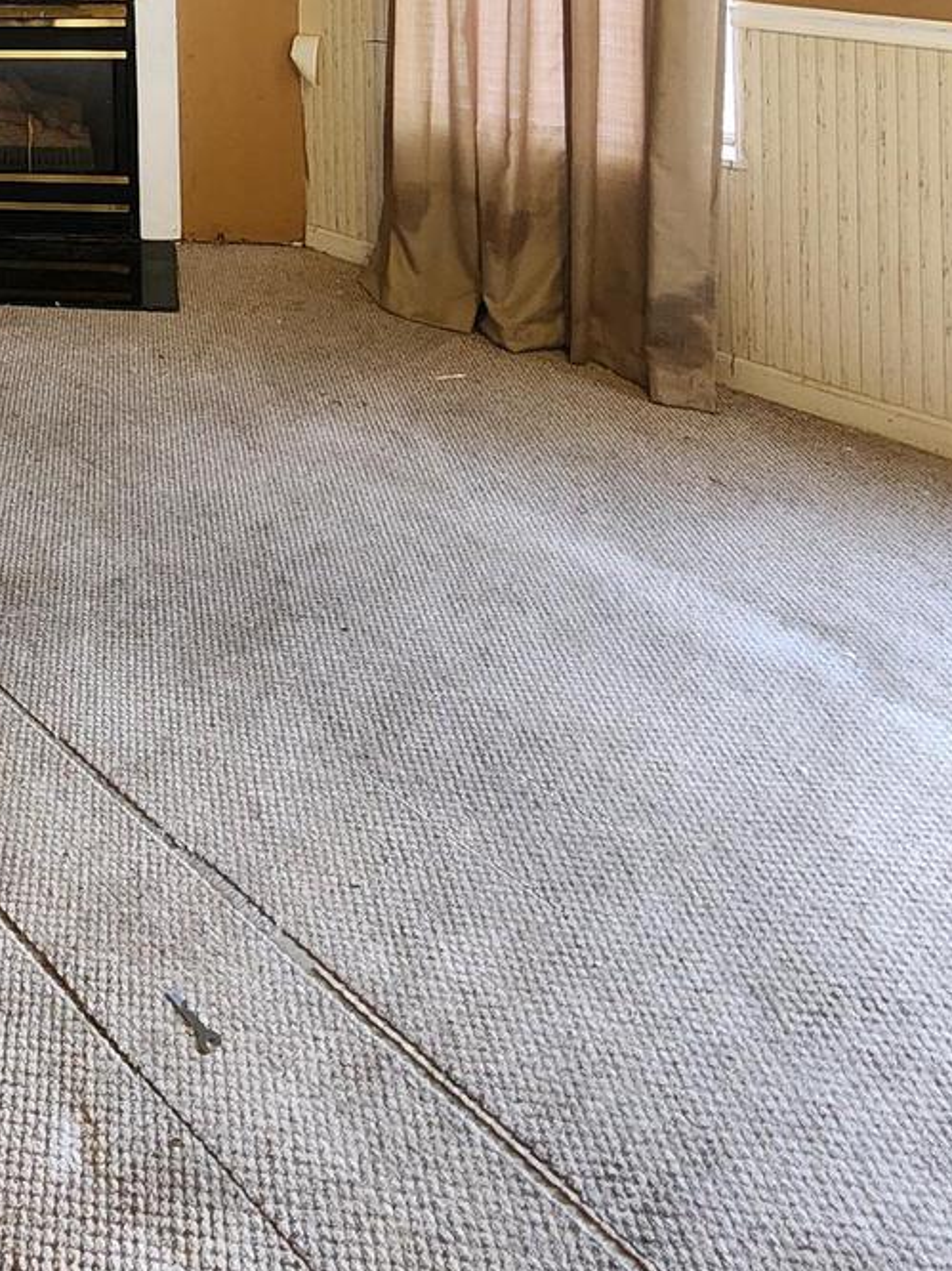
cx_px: -31
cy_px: -156
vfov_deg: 44.3
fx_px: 1101
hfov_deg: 40.2
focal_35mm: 30
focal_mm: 2.2
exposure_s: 1/60
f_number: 2.2
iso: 400
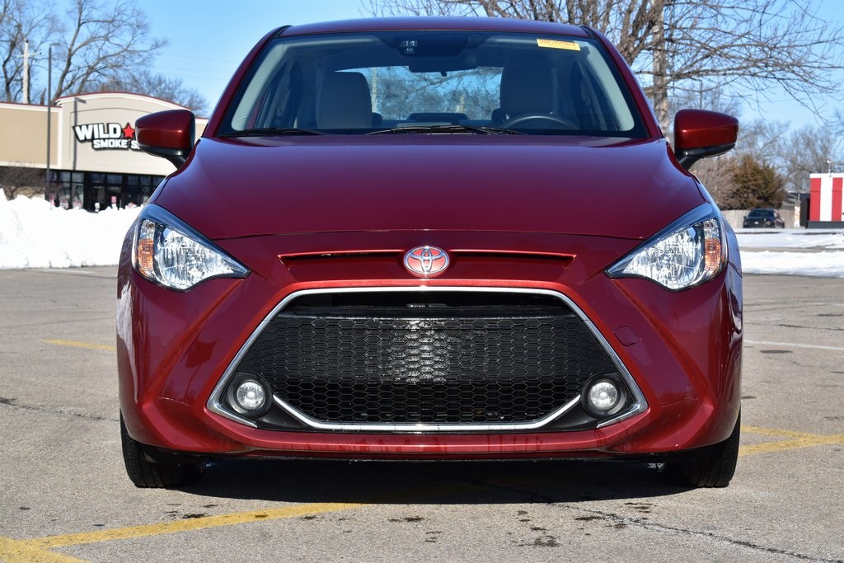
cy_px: 282
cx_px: 422
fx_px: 1829
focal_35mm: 78
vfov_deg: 17.5
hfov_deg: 26.0
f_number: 11
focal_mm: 52
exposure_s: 1/400
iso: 400
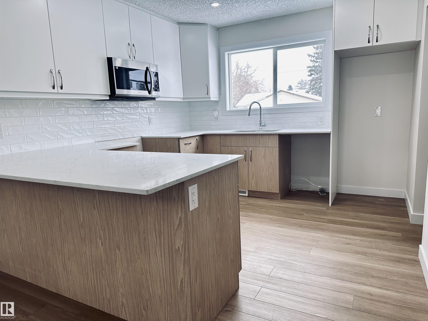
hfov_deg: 71.6
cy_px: 160
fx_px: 297
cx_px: 214
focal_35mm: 24
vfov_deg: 56.8
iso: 100
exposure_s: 1/138
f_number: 1.78
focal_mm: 6.86
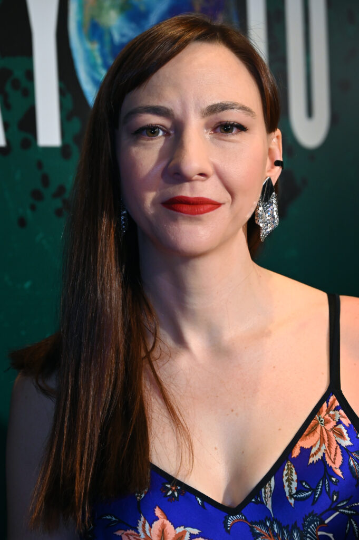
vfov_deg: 17.8
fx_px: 1723
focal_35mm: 115
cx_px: 180
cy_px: 270
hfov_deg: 11.9
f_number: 6.3
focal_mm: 115
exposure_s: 1/100
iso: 3200
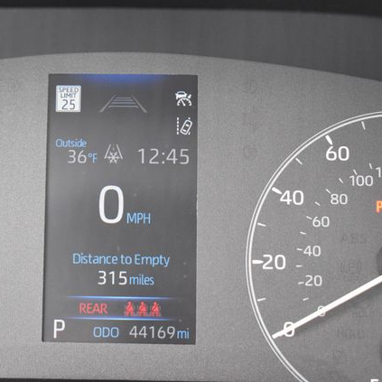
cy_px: 191
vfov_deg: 21.4
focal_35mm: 81
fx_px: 1011
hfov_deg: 21.3
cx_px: 111
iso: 3200
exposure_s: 1/125
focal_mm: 42
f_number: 5
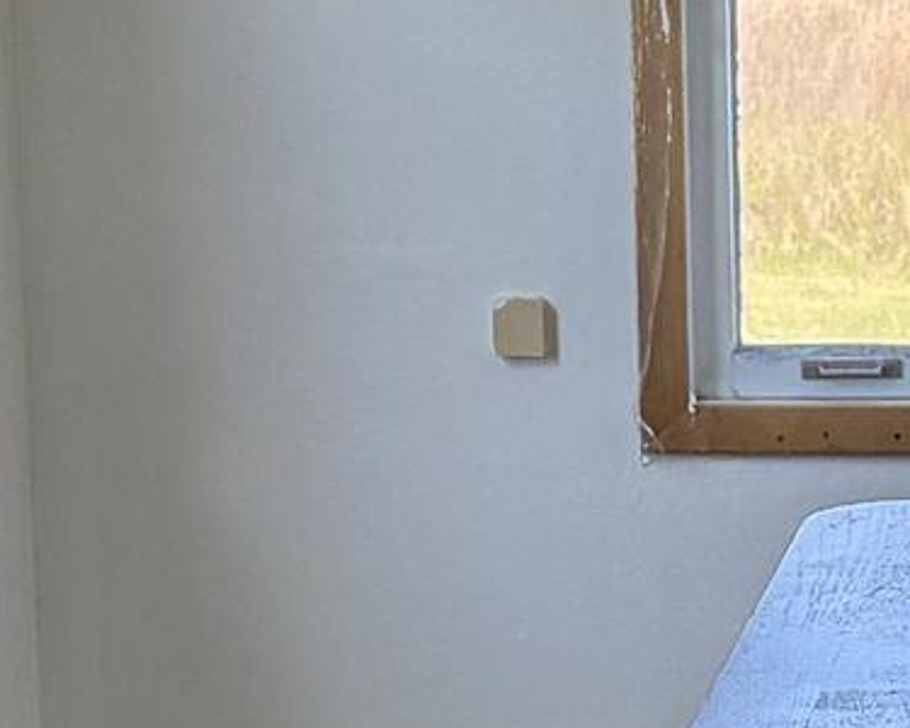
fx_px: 5171
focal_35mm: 192
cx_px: 1364
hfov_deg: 9.8
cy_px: 444
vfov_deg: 8.1
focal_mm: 6.76
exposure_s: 1/242
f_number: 1.78
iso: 160
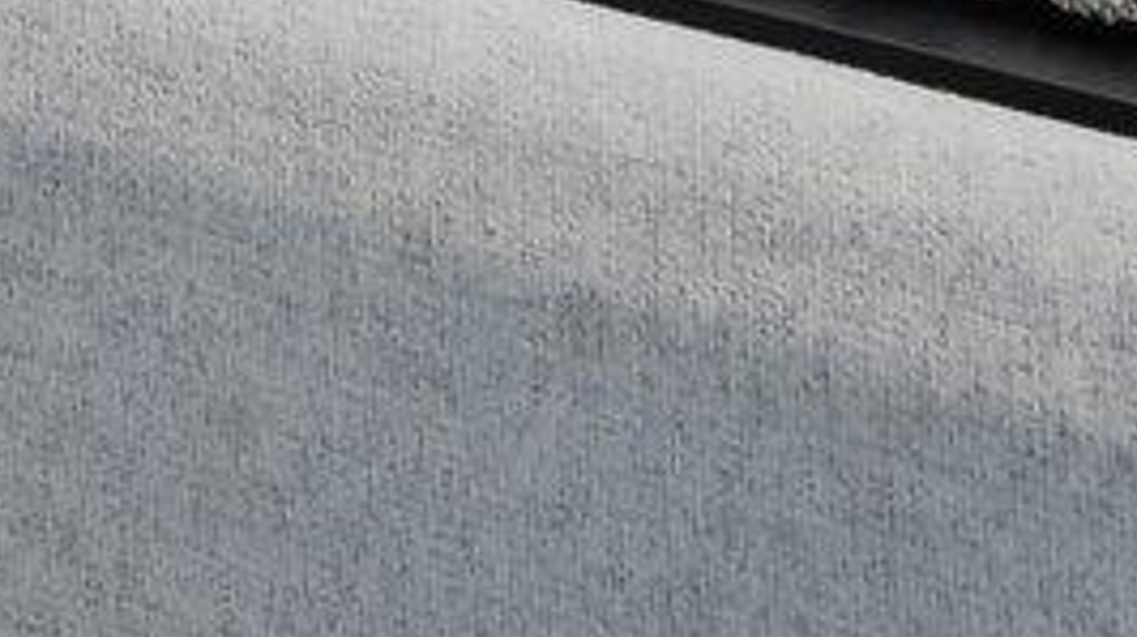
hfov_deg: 14.8
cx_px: -1261
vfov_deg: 7.2
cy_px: -2048
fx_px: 3403
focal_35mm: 113
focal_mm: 14
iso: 160
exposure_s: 1/15
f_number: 8
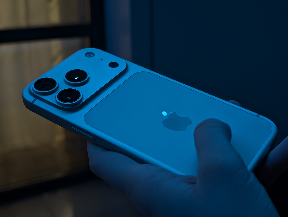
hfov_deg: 38.9
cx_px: 144
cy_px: 108
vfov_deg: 29.7
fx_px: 408
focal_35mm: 49
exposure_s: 1/33.3
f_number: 1.68
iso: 268
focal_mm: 6.9
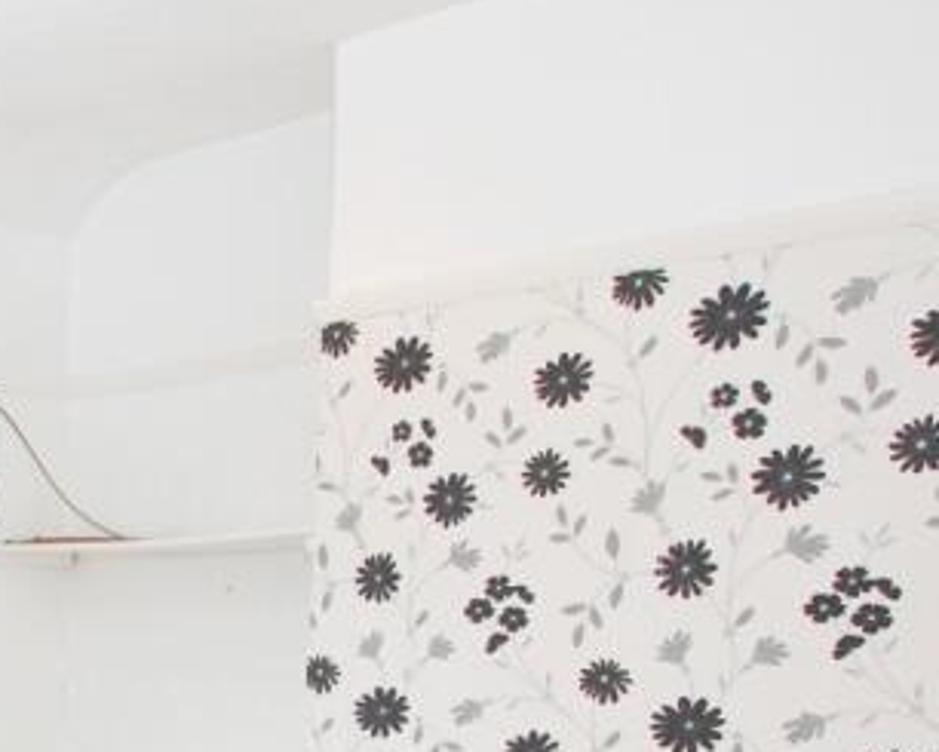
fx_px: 1307
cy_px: 879
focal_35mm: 47
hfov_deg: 31.7
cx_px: -239
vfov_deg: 28.4
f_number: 8
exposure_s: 1/250
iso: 800
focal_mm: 10
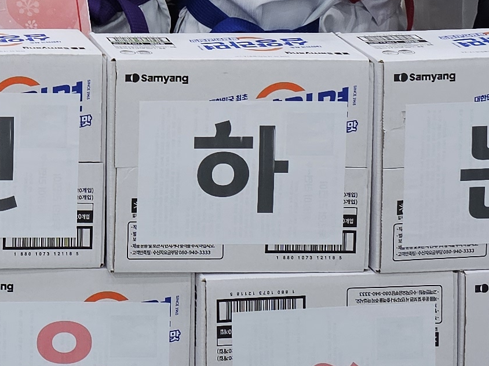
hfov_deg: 16.8
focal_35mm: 109
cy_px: -215
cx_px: -184
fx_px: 1540
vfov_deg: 12.7
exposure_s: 1/120
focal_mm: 6.3
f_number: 1.7
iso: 160
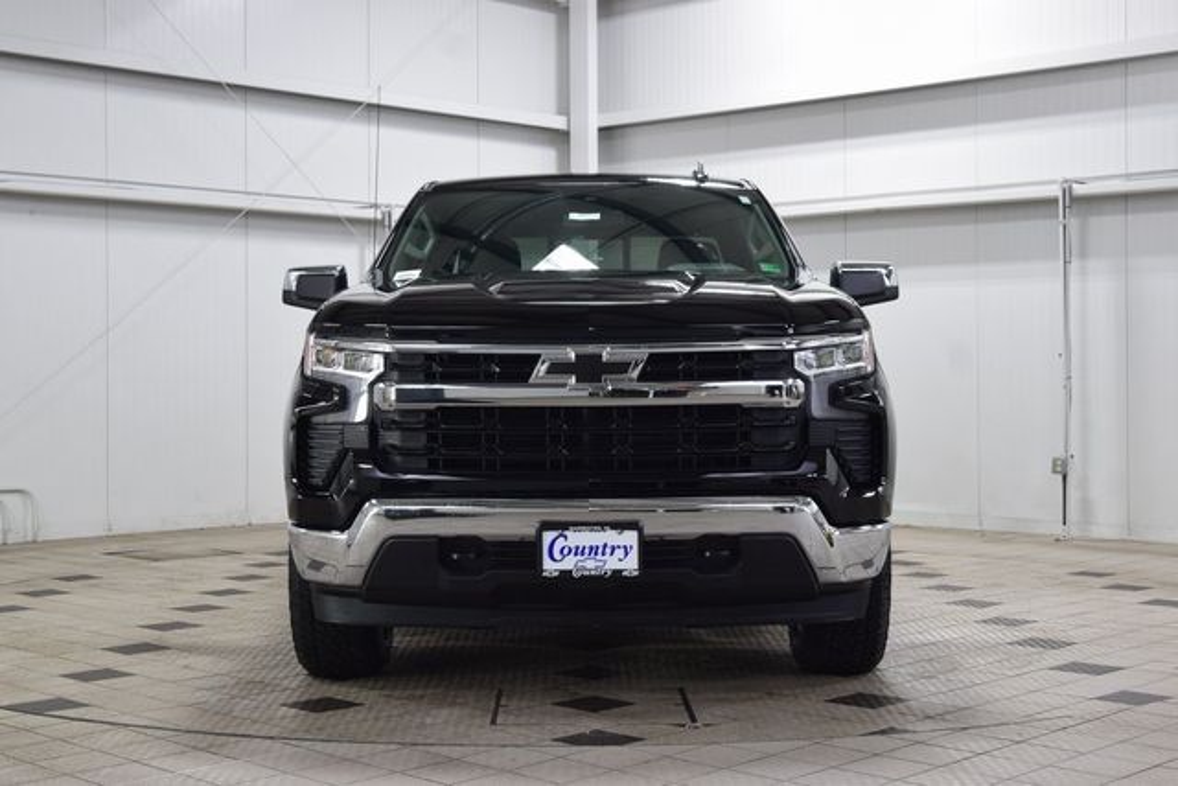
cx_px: 589
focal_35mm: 54
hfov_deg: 36.9
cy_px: 393
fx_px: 1767
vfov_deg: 25.1
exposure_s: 1/15
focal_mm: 36
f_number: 6.3
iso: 400
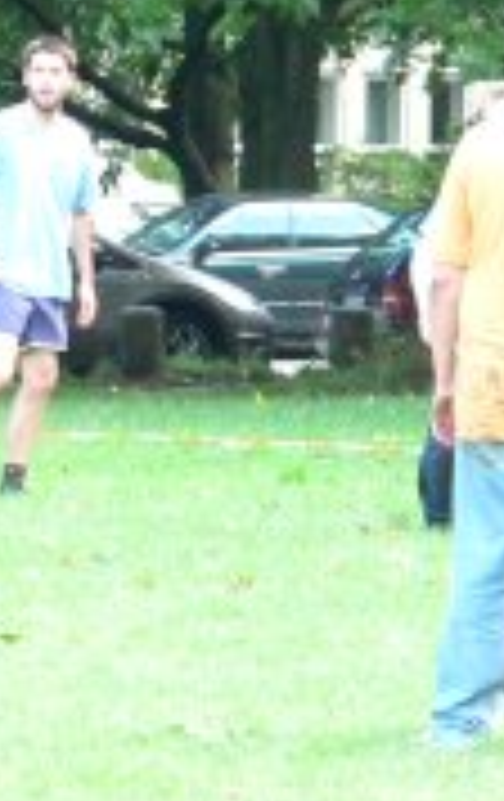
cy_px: 324
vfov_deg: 4.6
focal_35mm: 460
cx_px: -99
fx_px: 10061
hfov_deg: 2.9
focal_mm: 28.7
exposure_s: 1/100
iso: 400
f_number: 4
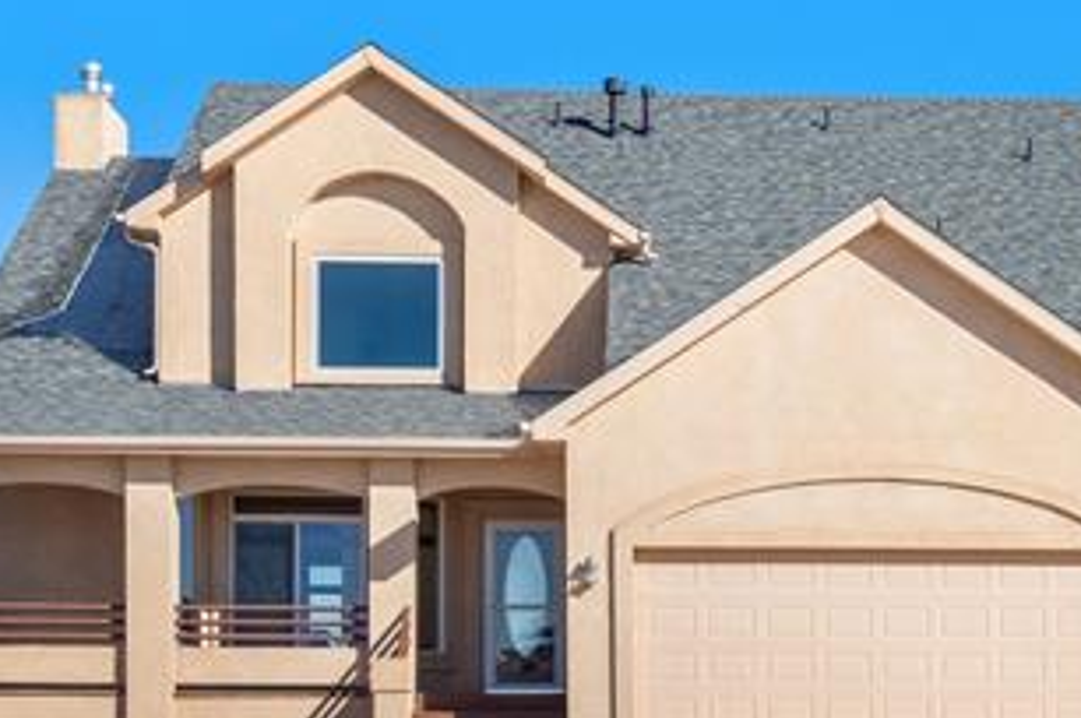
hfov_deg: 27.6
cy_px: 540
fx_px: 2190
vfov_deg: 18.5
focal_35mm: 73
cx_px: 722
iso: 200
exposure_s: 1/1500
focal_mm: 35
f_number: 5.6
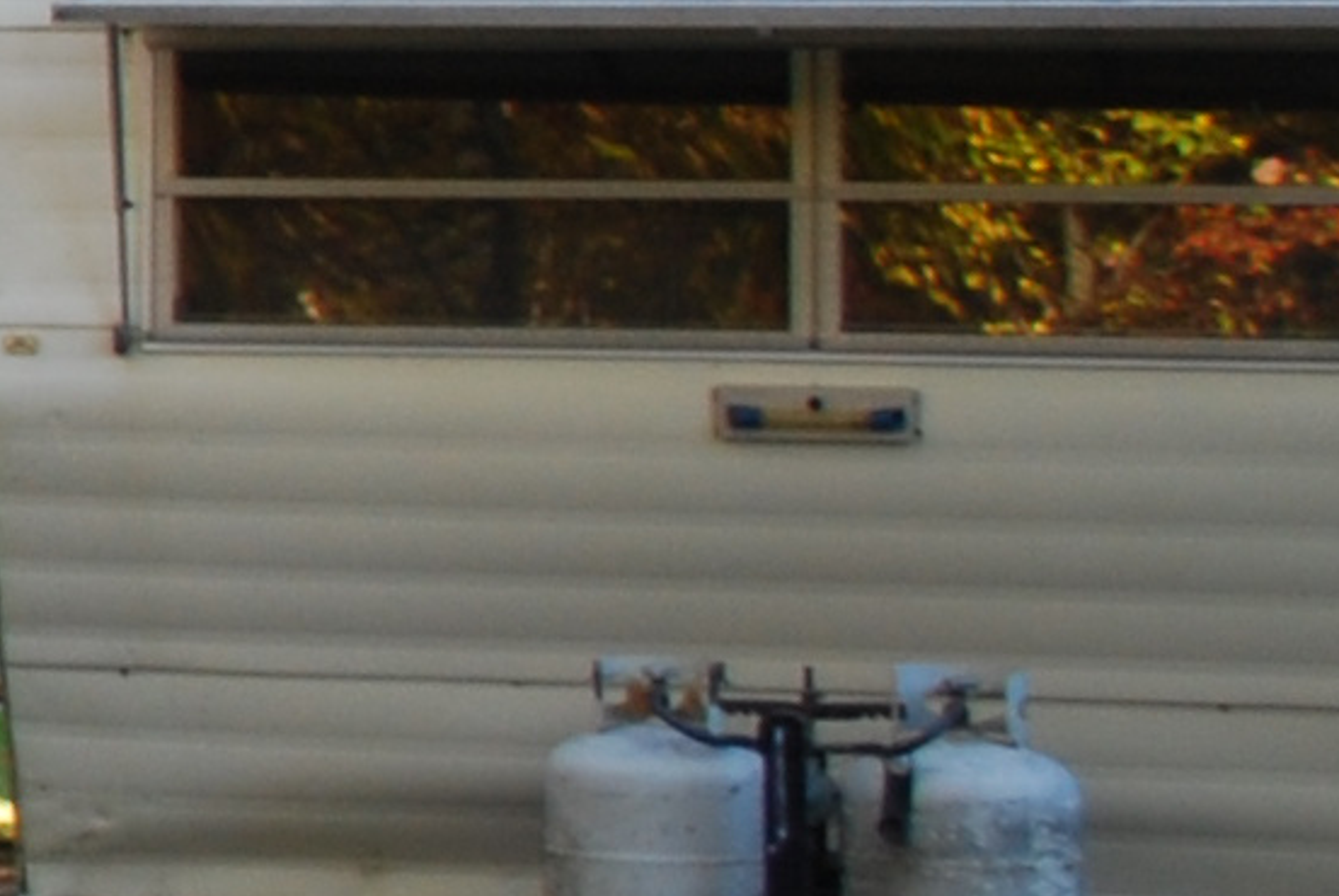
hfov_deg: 7.4
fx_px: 8601
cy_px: -431
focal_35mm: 231
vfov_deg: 5.9
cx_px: -3298
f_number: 4.5
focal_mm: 22
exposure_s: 1/80
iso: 200
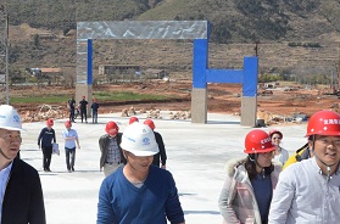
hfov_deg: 32.5
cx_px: 93
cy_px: 127
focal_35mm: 61
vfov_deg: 22.1
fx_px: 574
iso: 3200
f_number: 7.1
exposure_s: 1/3200
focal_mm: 22
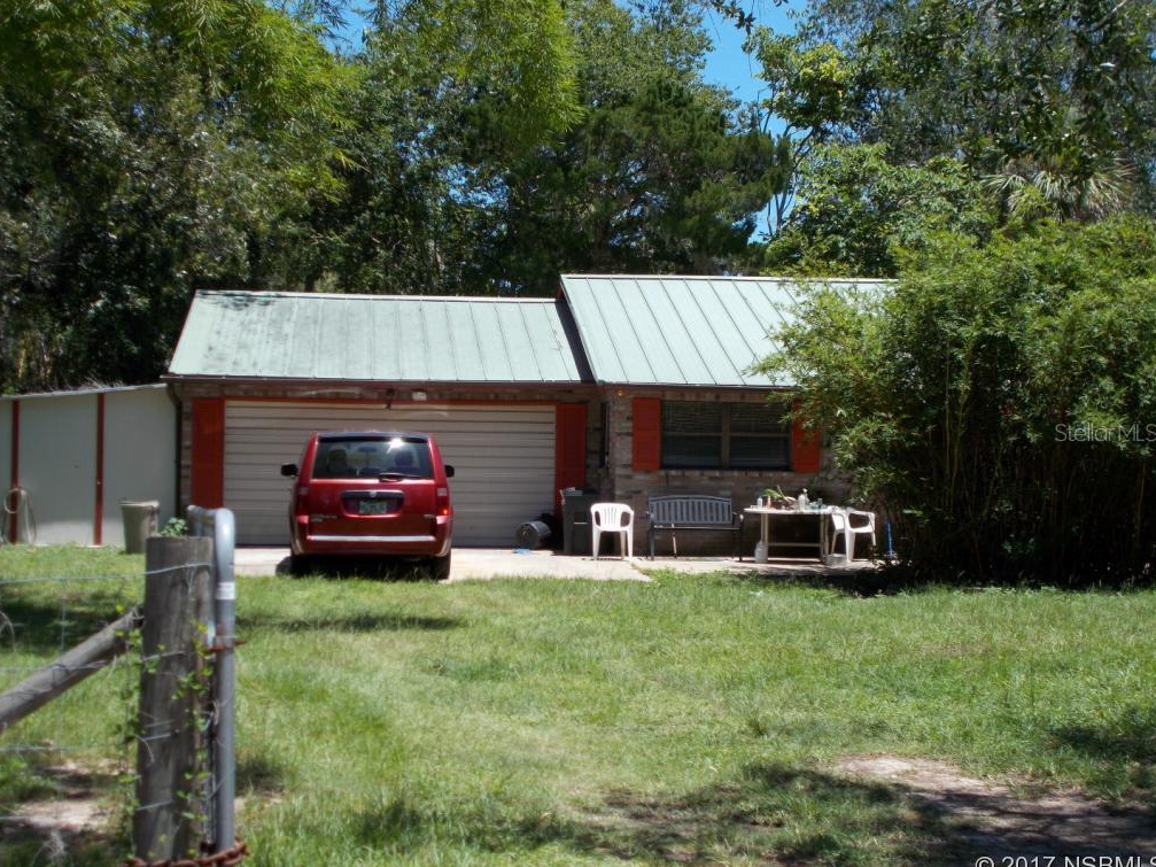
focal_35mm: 59
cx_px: 575
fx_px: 1970
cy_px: 432
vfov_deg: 24.8
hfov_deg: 32.7
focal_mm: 10.3
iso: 80
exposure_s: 1/320
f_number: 4.9
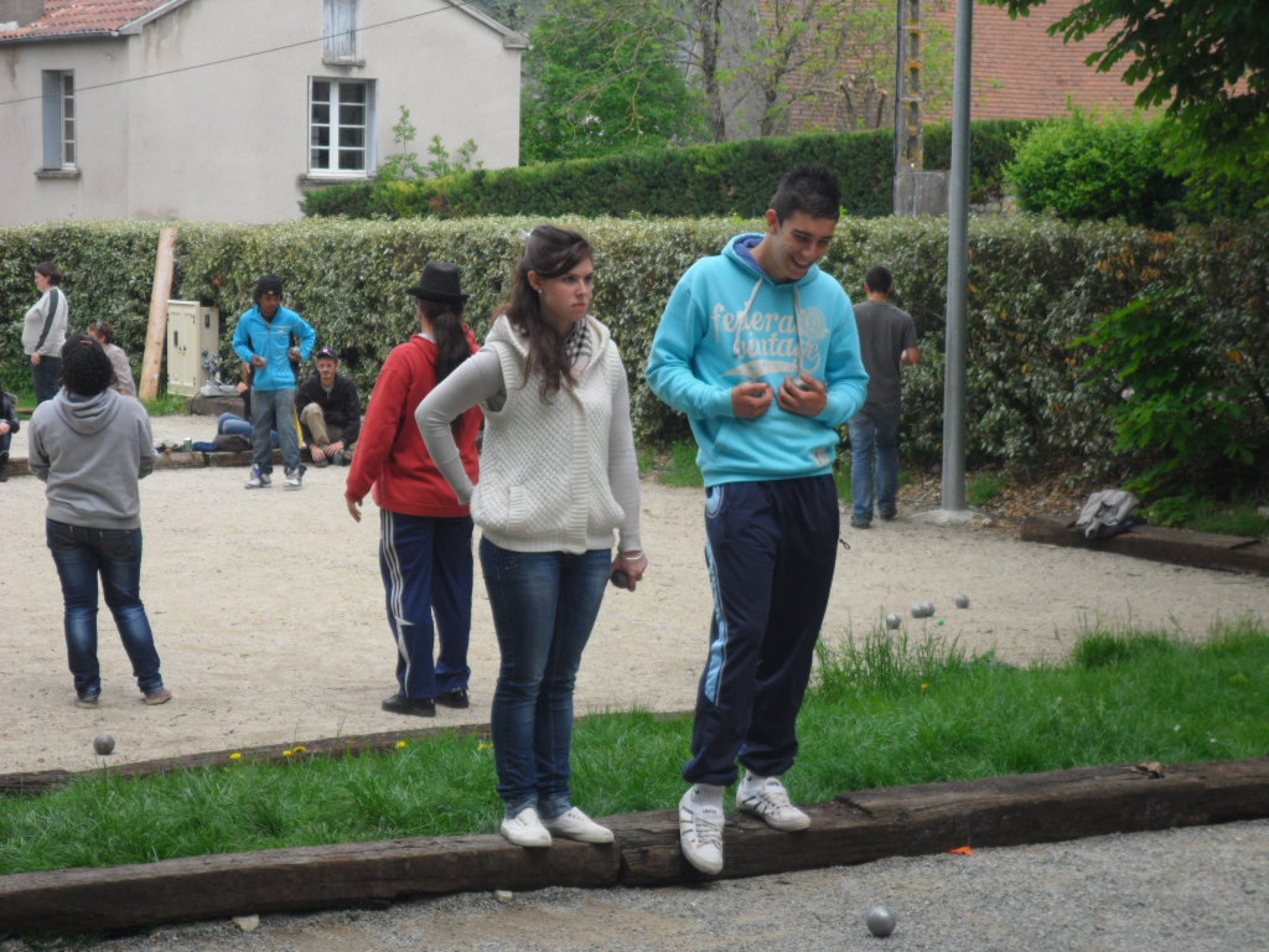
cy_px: 476
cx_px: 634
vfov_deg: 17.2
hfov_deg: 22.8
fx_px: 3153
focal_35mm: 86
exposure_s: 1/250
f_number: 4.3
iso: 80
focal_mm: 15.4
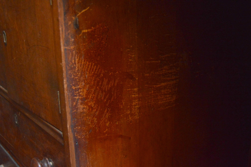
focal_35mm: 45
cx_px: 126
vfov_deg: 29.8
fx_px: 313
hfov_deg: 43.6
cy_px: 84
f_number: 4.2
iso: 3200
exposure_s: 1/80
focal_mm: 30
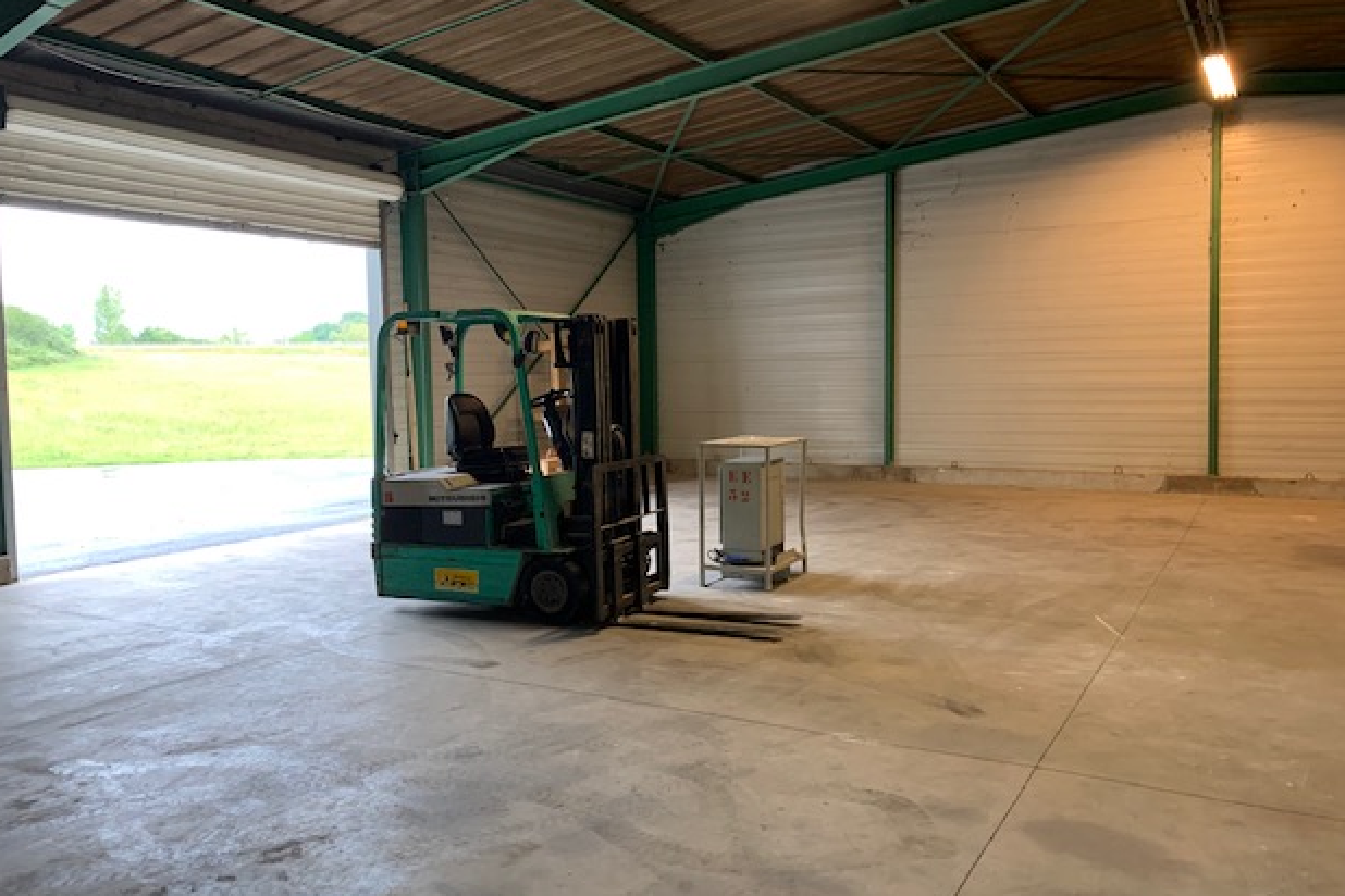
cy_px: 433
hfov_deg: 65.5
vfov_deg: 46.4
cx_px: 690
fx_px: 1046
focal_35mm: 28
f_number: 1.8
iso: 160
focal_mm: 4.25
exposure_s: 1/50
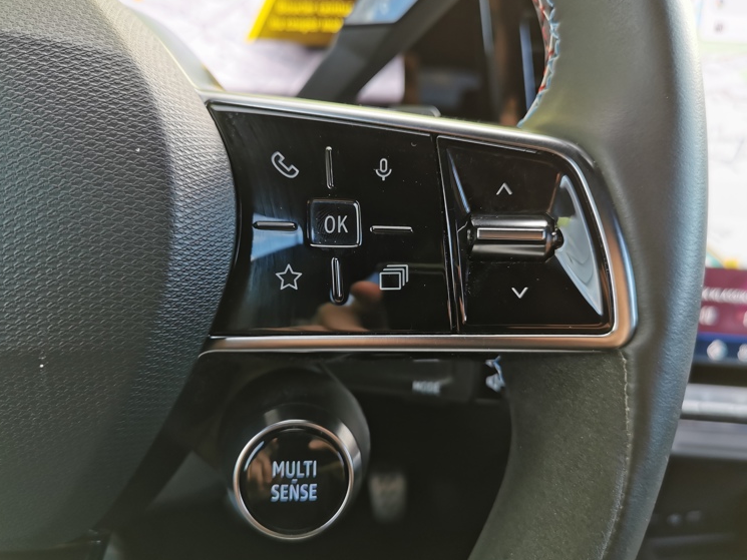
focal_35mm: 29
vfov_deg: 48.2
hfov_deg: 61.6
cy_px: 277
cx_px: 386
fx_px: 626
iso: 64
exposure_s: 1/99.9
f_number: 1.8
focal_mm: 5.58
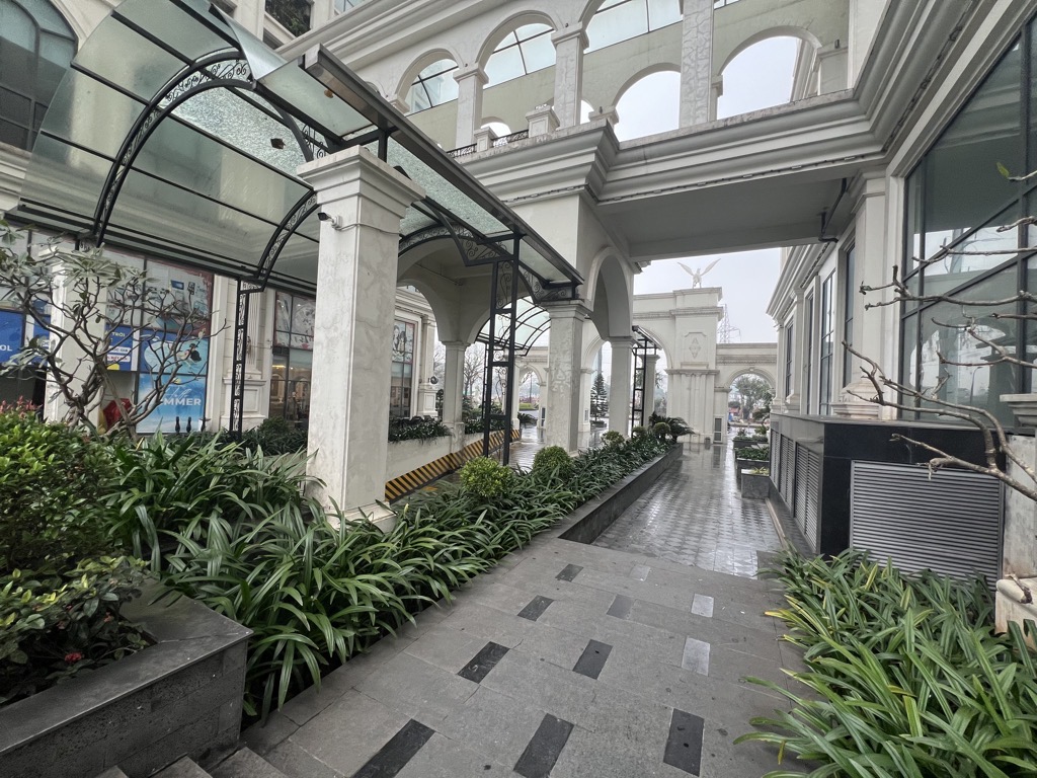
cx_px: 518
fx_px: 389
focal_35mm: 13
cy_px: 389
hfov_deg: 106.2
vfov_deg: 89.9
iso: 80
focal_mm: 1.57
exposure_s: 1/99
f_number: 1.8
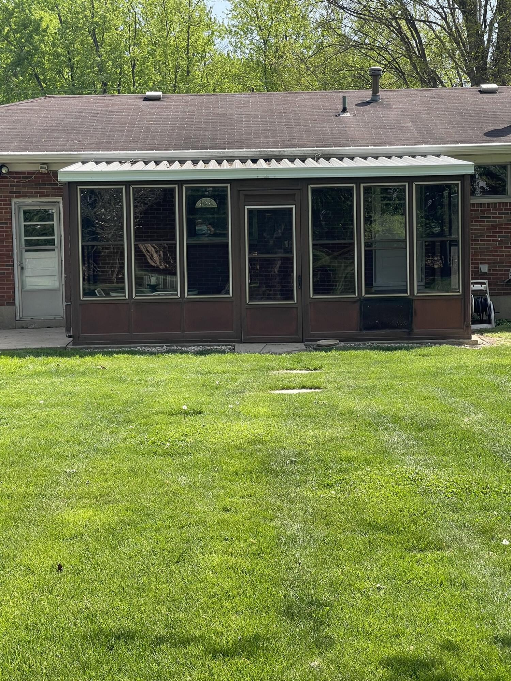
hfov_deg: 22.9
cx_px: 256
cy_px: 340
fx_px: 1260
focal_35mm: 64
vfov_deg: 30.3
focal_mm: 7.5
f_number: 2.2
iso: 20
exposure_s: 1/477
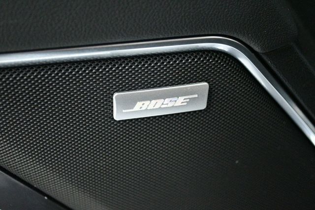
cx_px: 158
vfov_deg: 22.6
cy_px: 105
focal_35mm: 60
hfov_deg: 33.4
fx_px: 525
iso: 8000
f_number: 5.3
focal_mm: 40
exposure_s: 1/60
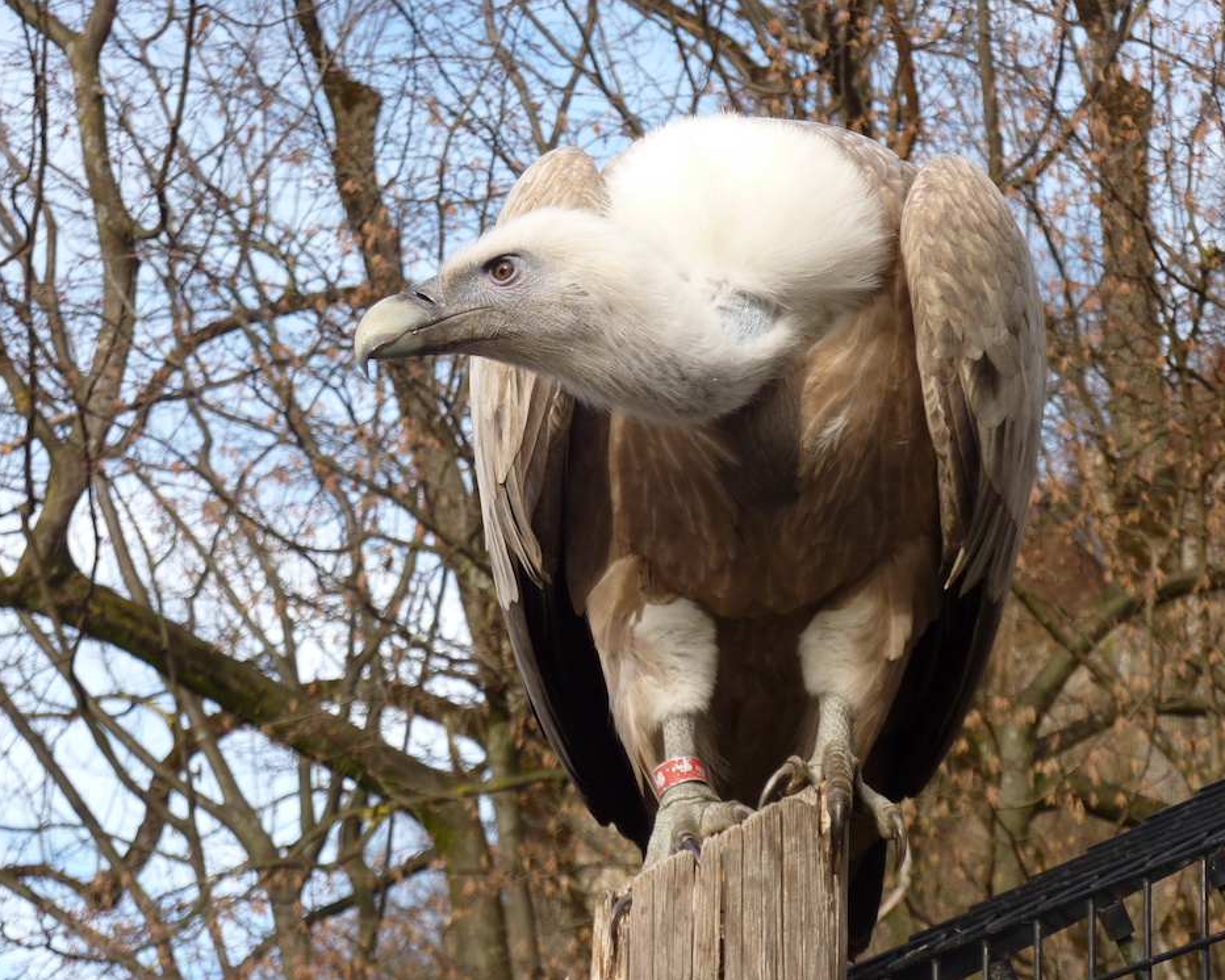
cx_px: 631
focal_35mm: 134
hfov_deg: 14.4
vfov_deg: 11.5
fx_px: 4859
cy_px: 491
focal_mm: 21
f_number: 4.4
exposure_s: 1/160
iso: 80
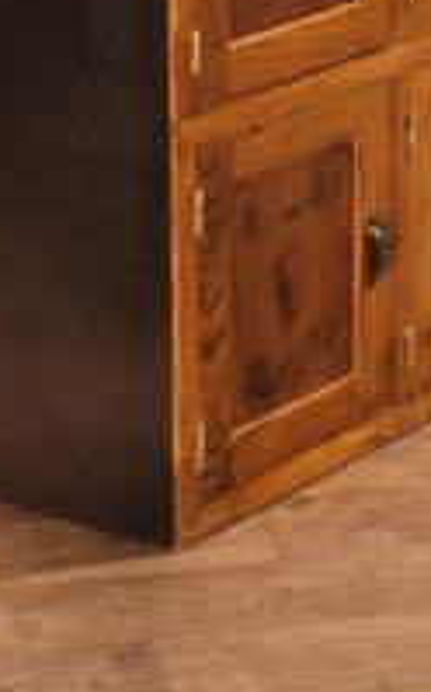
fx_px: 3070
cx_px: 487
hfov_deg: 8.0
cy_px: -122
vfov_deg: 12.6
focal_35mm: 163
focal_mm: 35
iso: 2000
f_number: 3.6
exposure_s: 1/125
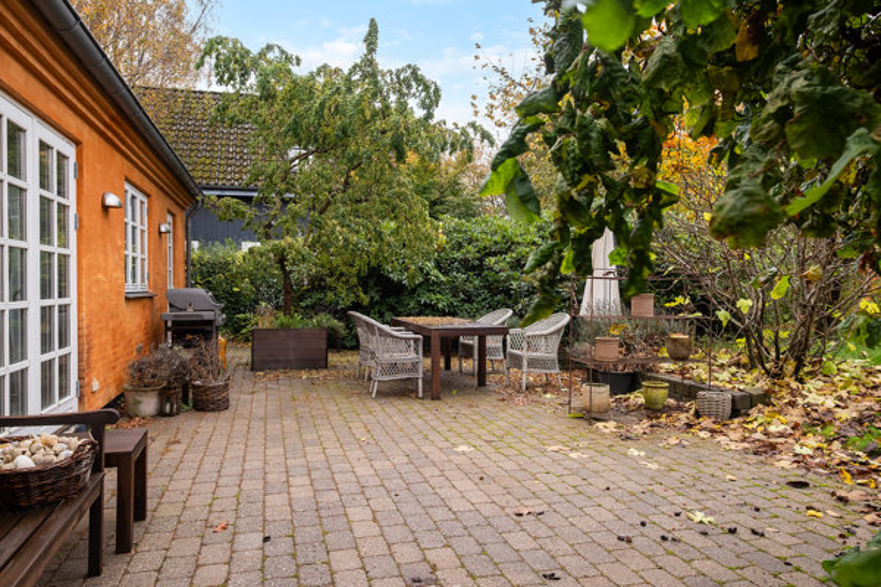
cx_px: 440
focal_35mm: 24
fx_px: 587
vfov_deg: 53.1
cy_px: 294
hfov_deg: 73.7
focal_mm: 15.9
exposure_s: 1/30
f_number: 7.1
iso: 200
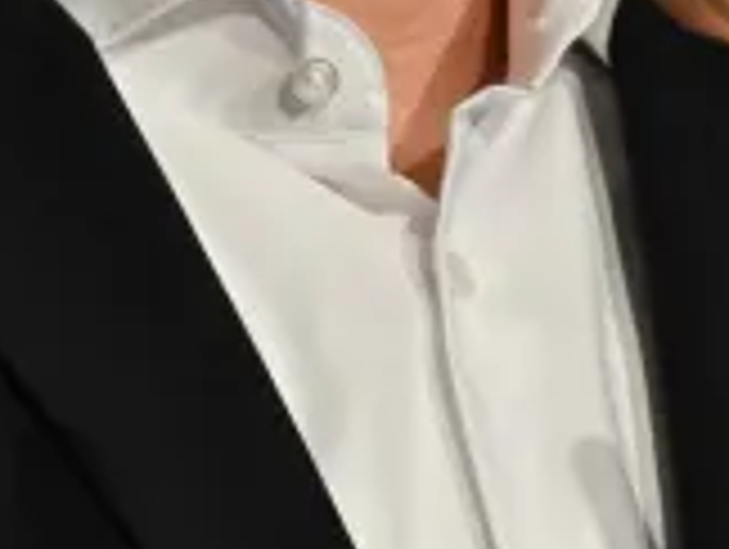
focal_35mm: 876
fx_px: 18476
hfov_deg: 2.3
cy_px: -439
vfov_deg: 1.7
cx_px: 454
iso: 4000
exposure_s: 1/200
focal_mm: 185
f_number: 6.3
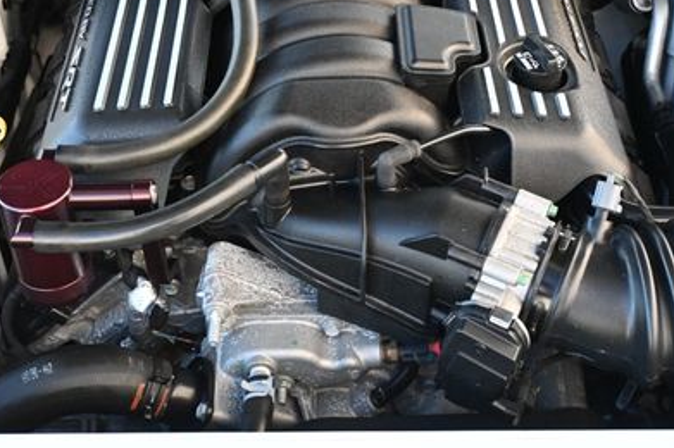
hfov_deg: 36.1
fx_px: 1033
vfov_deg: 24.4
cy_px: 146
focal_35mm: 55
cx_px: 338
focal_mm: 22.5
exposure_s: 1/125
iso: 1400
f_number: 4
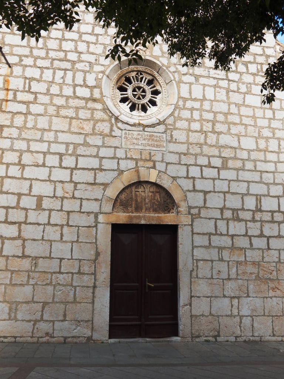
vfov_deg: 54.0
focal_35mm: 34
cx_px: 142
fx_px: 372
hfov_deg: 41.8
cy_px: 190
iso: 125
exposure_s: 1/800
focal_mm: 6.1
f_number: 3.3
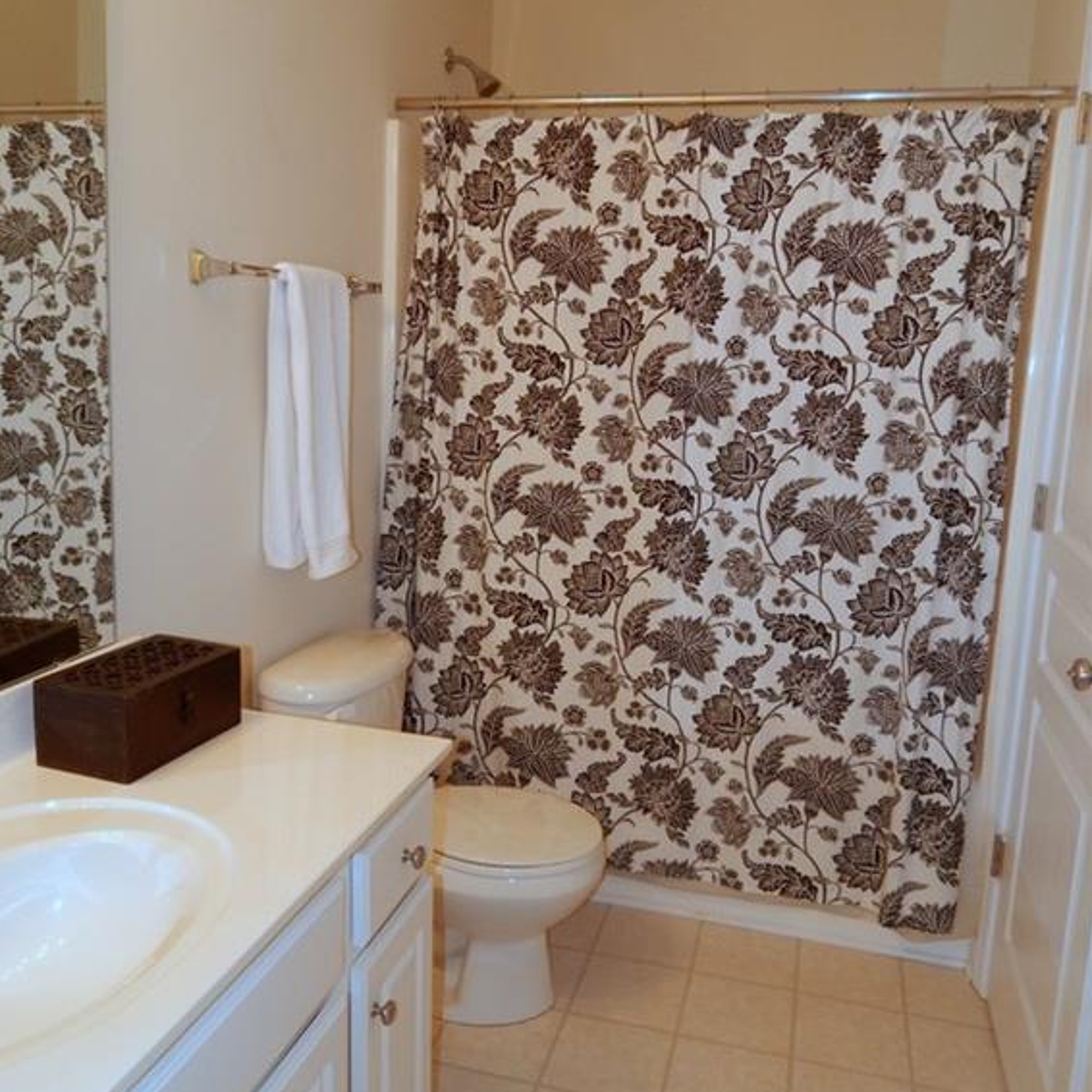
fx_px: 1071
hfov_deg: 54.0
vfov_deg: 54.0
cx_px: 540
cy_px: 519
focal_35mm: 30
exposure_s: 1/30
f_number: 3.1
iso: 200
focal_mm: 4.5
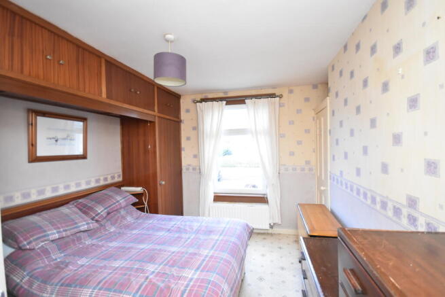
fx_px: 185
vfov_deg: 77.4
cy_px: 148
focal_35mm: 15
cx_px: 222
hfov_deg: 100.4
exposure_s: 1/60
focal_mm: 10
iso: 2500
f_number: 4
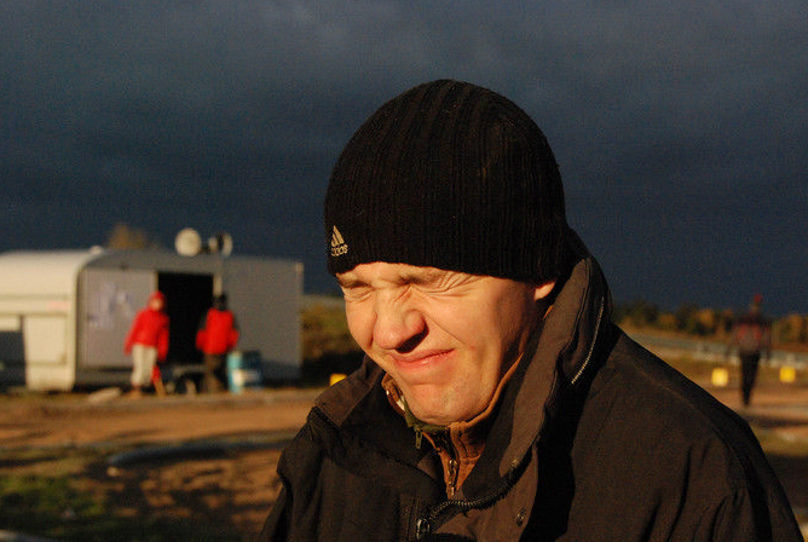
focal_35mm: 79
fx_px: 1776
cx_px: 431
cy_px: 307
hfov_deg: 25.6
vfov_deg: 17.3
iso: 1600
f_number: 7.1
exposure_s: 1/3200
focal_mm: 44
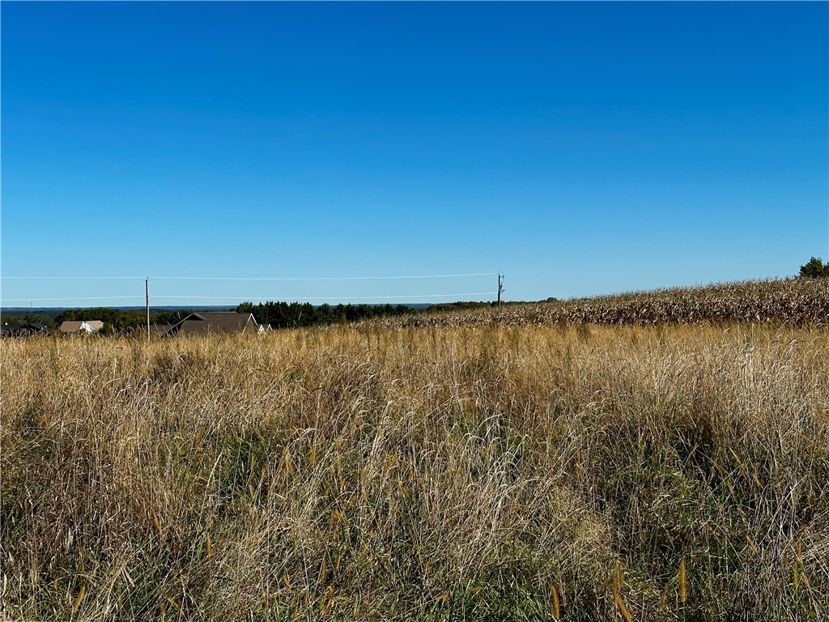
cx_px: 414
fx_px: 1150
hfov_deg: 39.7
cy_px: 311
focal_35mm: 48
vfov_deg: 30.3
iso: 64
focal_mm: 6.86
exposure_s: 1/6211
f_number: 1.78
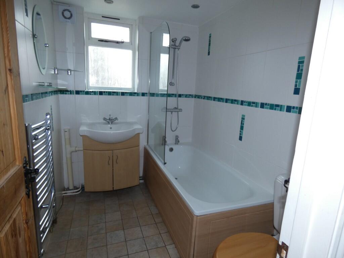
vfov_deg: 66.0
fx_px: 199
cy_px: 129
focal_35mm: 20
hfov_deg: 81.7
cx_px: 172
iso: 100
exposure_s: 1/60
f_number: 2.8
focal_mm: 3.6
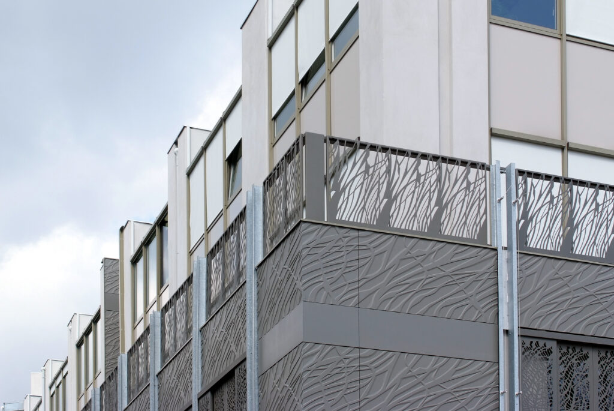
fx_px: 1229
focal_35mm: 72
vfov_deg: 19.0
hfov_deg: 28.0
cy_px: 206
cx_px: 307
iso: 200
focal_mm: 48
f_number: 11
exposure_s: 1/125
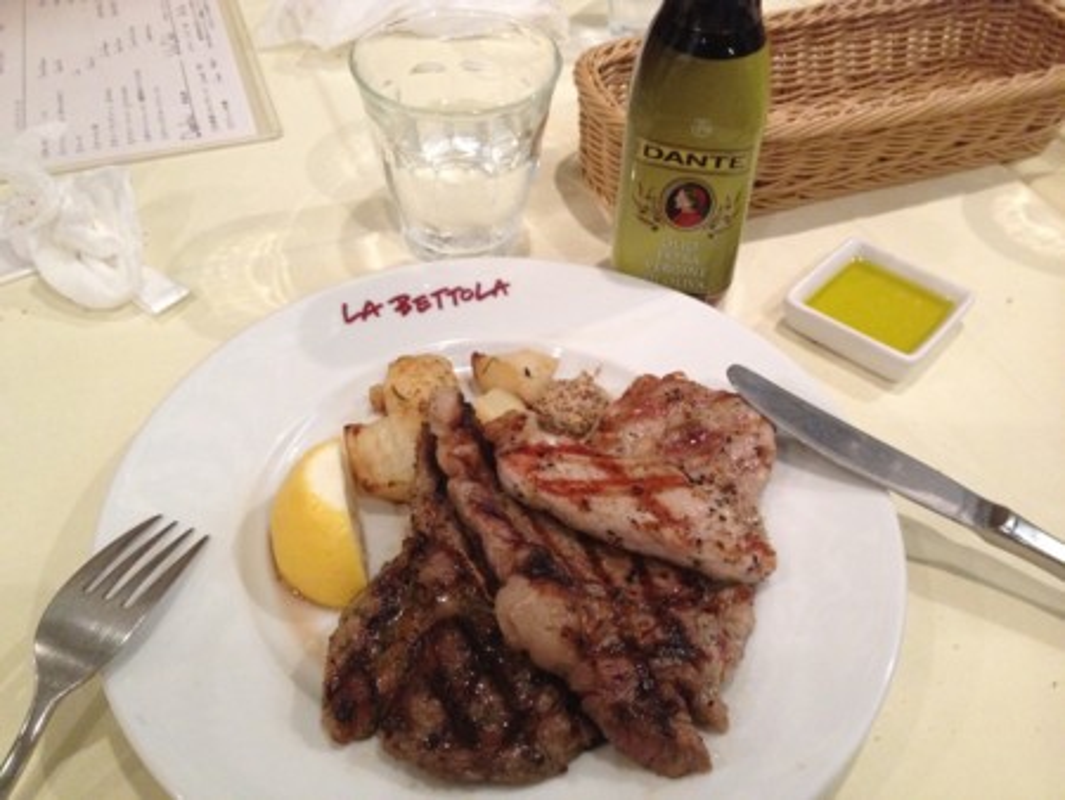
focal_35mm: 35
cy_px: 400
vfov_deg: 40.7
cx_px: 532
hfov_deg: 52.6
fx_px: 1077
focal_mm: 4.28
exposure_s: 1/20
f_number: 2.4
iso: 400
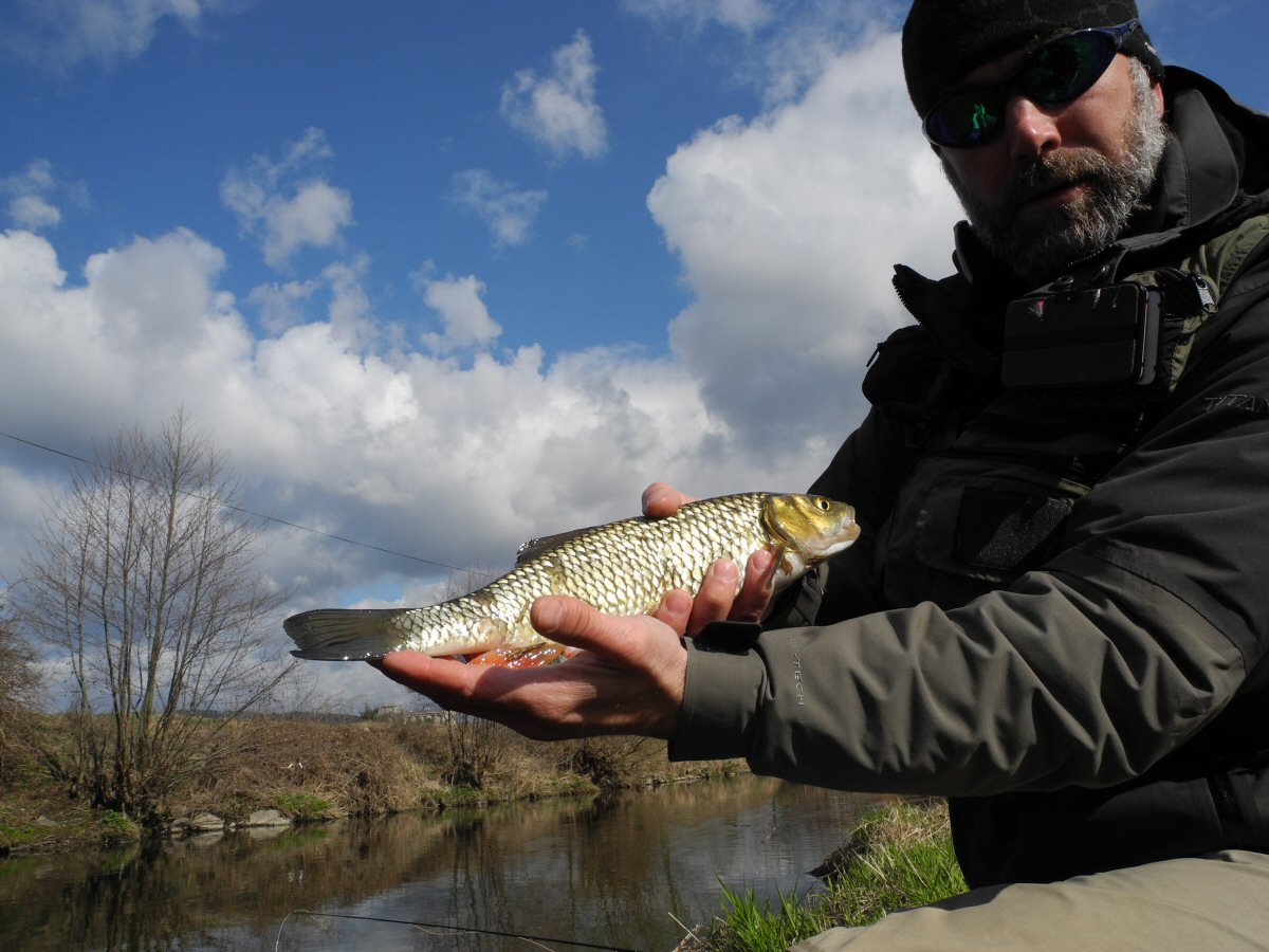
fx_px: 1026
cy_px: 476
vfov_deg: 49.7
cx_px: 634
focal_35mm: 28
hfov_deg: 63.4
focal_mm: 6
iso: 100
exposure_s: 1/811
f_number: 5.6
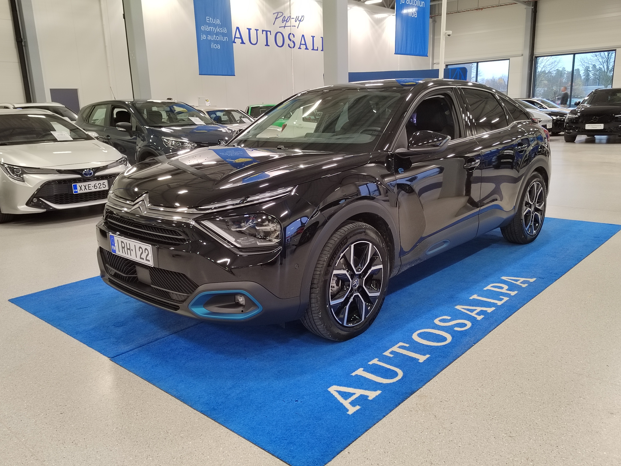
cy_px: 233
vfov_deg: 49.7
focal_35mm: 28
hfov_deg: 63.4
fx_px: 502
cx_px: 310
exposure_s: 1/100
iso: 806
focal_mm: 5.52
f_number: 1.9
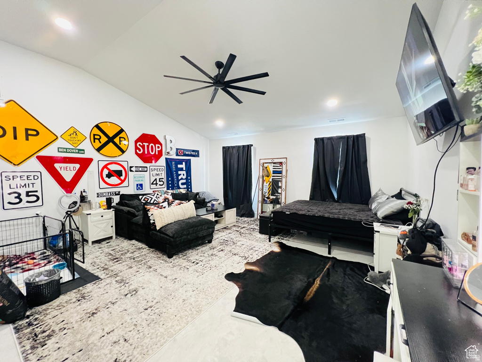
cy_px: 181
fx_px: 181
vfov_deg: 89.9
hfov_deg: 106.2
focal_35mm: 13
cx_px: 241
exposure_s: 1/60
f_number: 1.8
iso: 640
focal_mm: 1.57
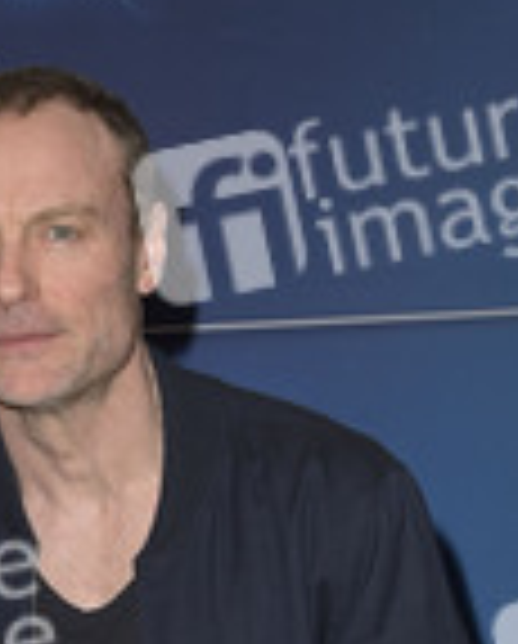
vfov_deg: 12.8
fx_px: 2751
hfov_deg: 10.6
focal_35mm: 144
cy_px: 874
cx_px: -45
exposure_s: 1/250
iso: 640
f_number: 5.6
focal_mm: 55
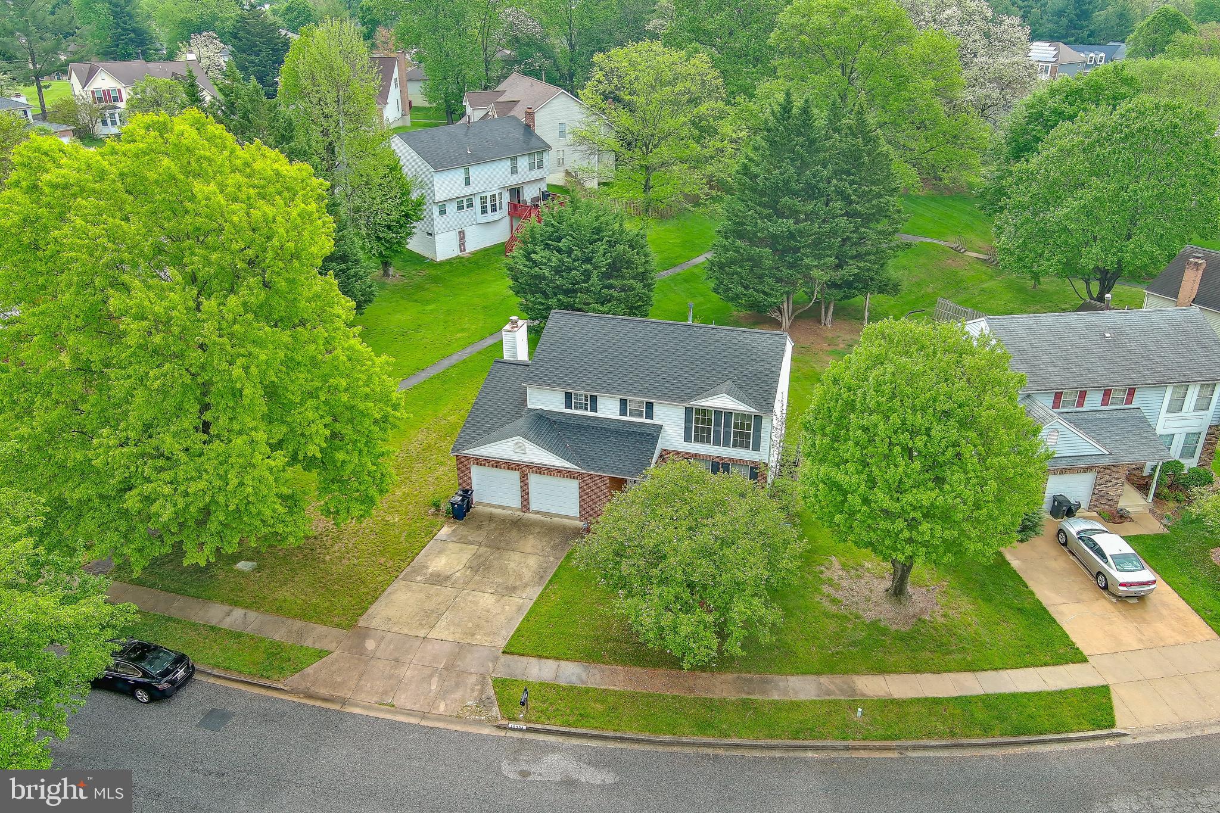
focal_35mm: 29
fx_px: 983
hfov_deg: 63.7
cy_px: 406
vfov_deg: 45.0
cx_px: 610
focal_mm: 10.57
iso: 100
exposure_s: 1/400
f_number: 2.8
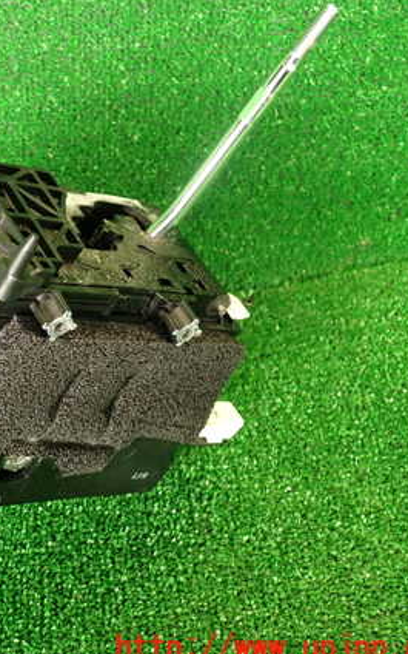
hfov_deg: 25.6
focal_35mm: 48
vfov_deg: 41.8
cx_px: 2
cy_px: 321
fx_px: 854
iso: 320
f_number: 2.4
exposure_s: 1/30
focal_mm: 5.79
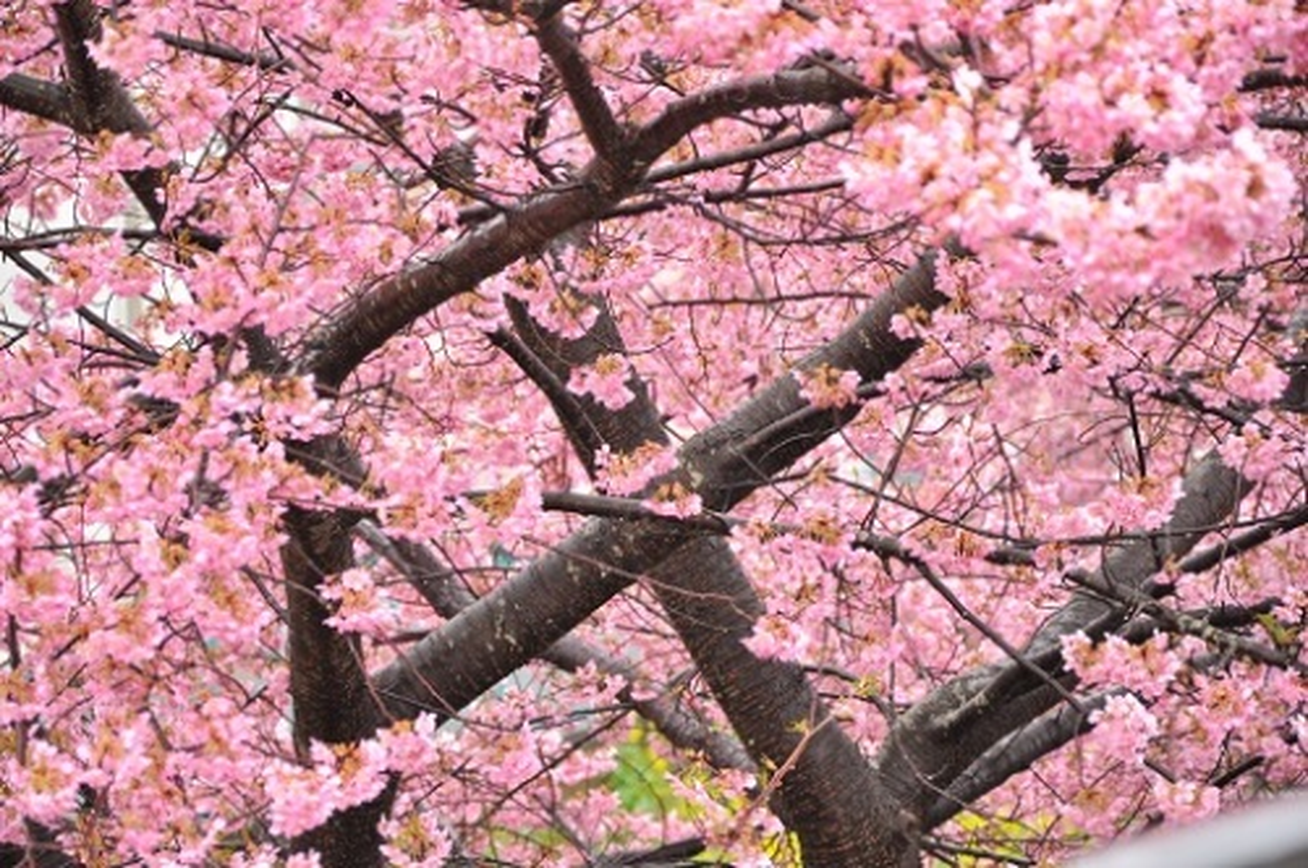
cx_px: 654
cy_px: 434
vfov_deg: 8.7
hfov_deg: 13.1
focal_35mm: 158
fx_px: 5715
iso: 400
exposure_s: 1/60
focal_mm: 105
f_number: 5.6
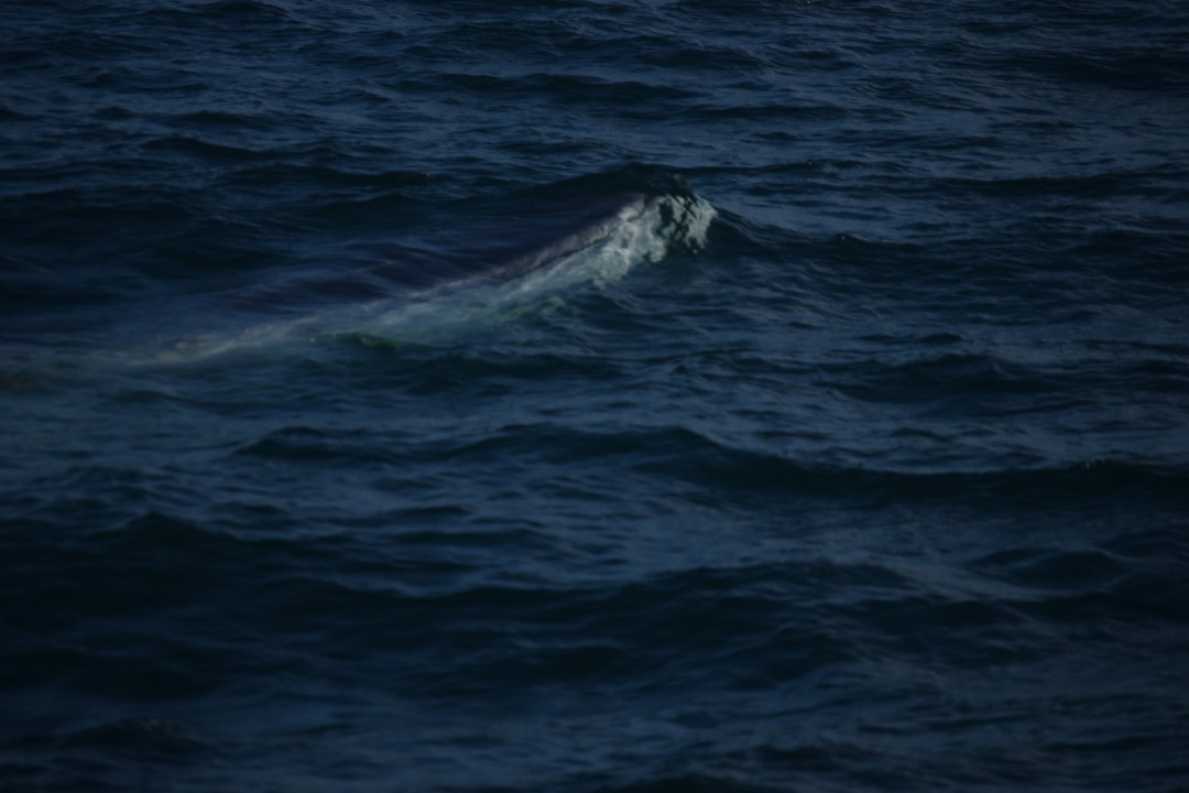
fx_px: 9164
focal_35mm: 278
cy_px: 396
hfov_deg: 7.4
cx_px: 594
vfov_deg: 5.0
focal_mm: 185
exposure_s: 1/4000
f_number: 5.6
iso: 200
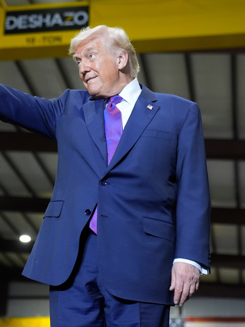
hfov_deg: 18.2
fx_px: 764
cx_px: 95
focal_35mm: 81
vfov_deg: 24.1
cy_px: 164
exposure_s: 1/500
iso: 3200
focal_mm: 56
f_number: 2.8
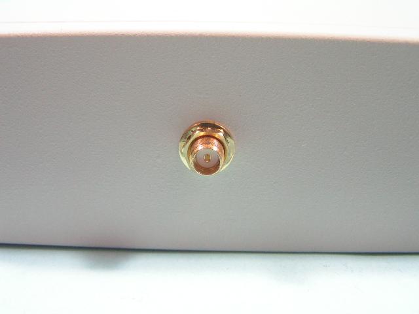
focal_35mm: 44
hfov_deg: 42.9
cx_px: 210
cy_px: 157
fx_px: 533
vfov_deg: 32.9
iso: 200
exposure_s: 1/50
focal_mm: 7.4
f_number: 2.8
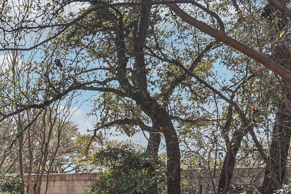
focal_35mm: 44
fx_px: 355
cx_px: -35
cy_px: 188
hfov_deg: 36.9
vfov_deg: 28.8
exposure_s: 1/800
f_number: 8
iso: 800
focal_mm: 14
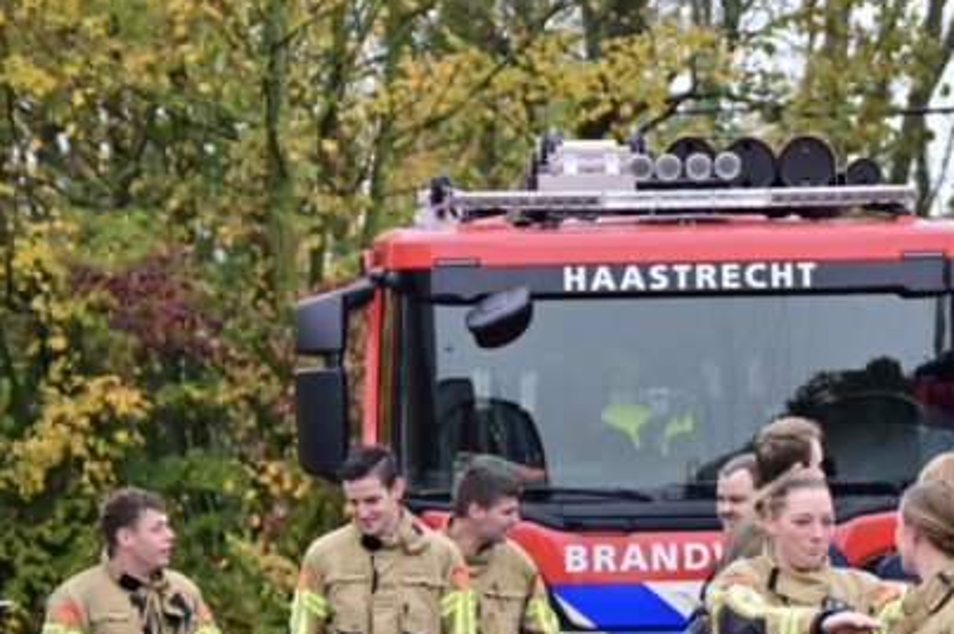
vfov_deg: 5.1
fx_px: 7070
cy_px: 593
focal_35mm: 267
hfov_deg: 7.7
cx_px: 904
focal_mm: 140
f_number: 6.3
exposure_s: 1/400
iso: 1000
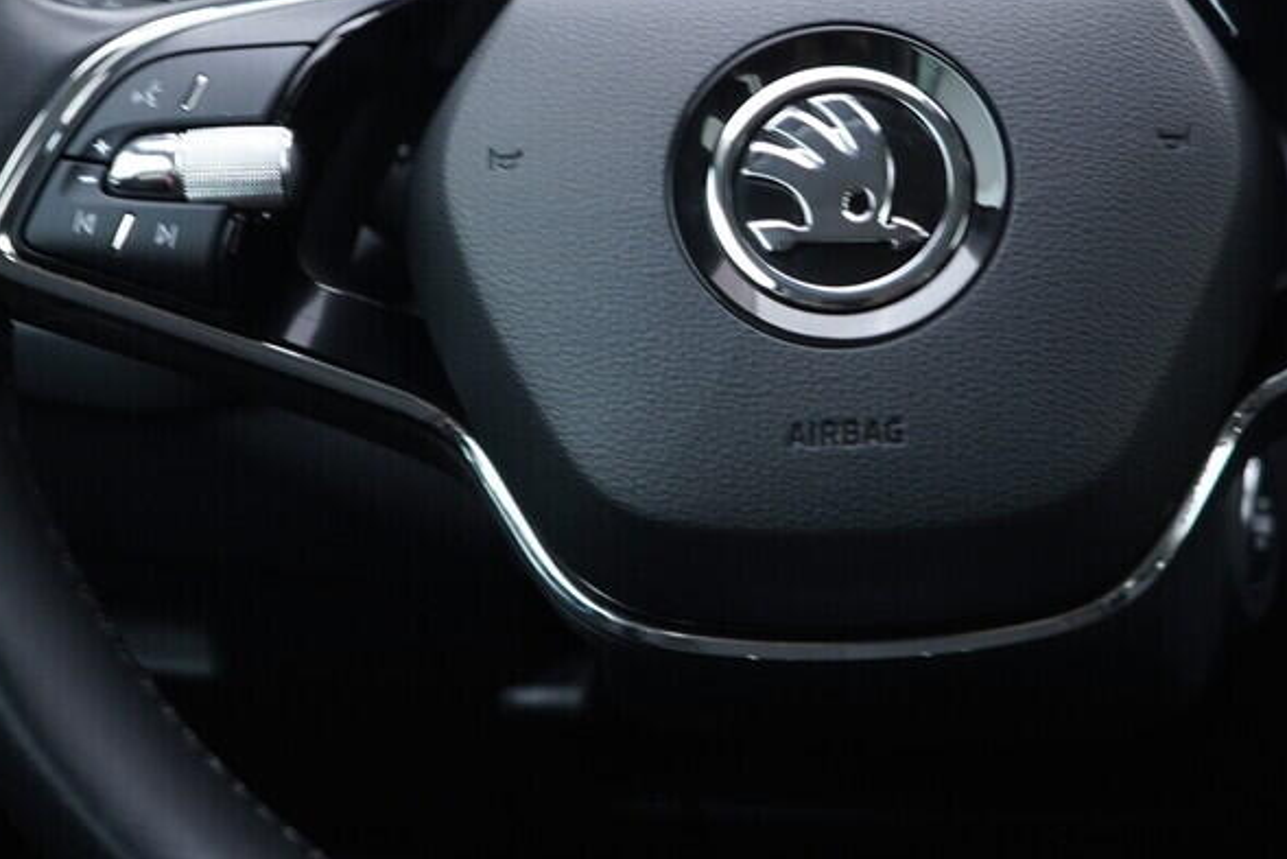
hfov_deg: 23.0
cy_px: 197
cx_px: 874
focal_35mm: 88
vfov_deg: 15.5
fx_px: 3147
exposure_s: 1/40
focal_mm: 24
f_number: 2.8
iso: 250
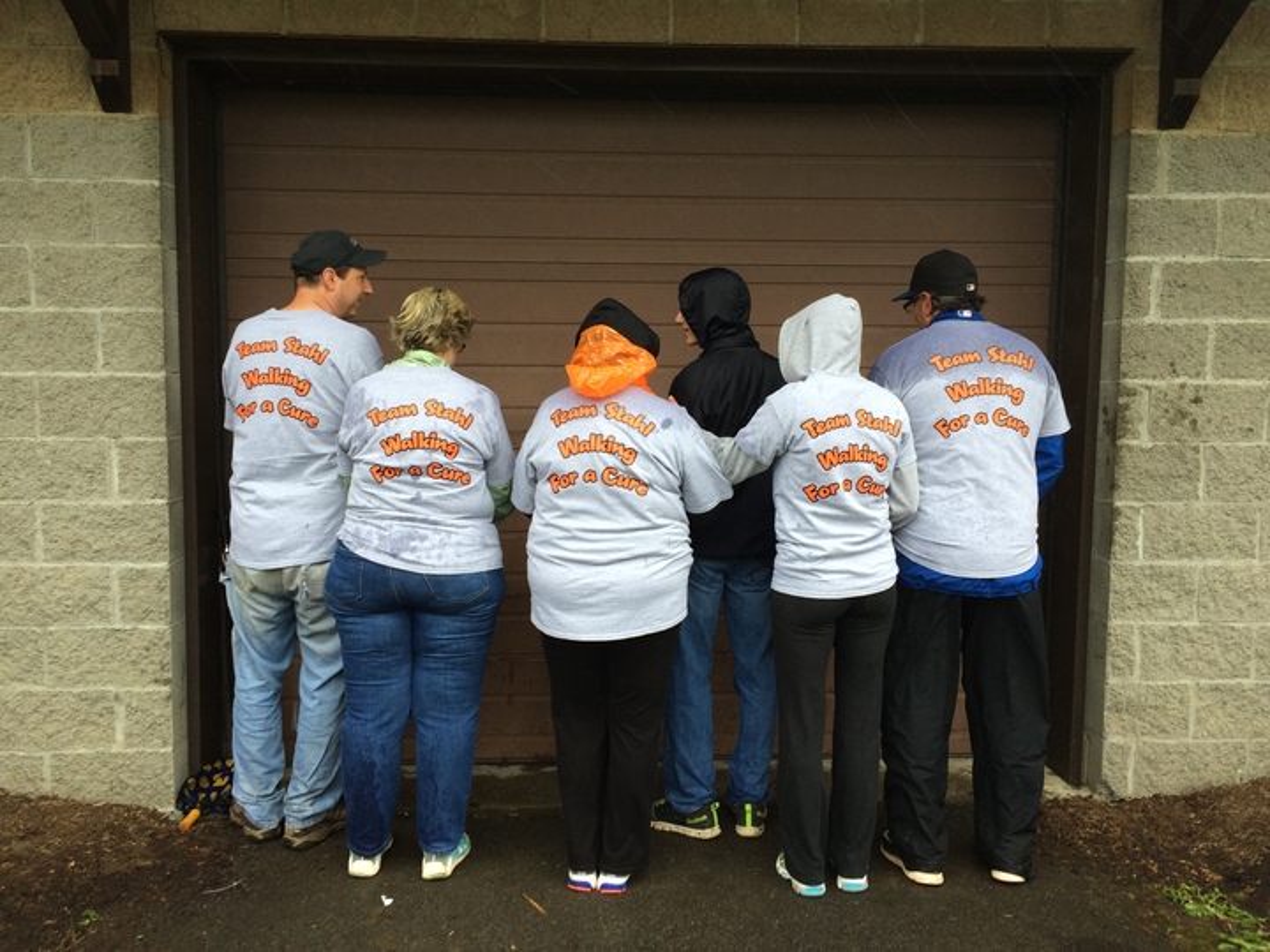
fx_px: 1064
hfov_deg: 61.7
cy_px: 476
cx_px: 635
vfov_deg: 48.2
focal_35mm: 29
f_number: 2.2
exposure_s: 1/120
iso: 40
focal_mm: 4.15
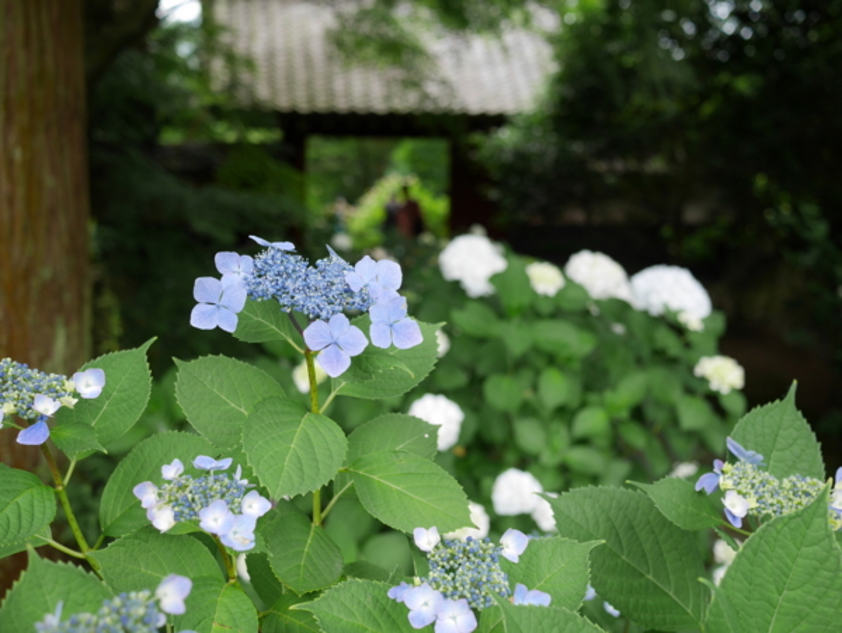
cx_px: 421
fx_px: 974
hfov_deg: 46.8
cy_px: 316
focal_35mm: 40
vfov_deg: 36.0
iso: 200
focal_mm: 20
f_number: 2.8
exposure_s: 1/200
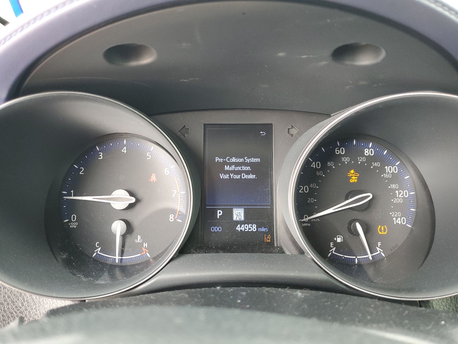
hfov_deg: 67.3
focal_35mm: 26
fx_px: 344
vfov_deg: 53.1
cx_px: 229
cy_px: 172
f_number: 1.5
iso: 106
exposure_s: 1/60.2
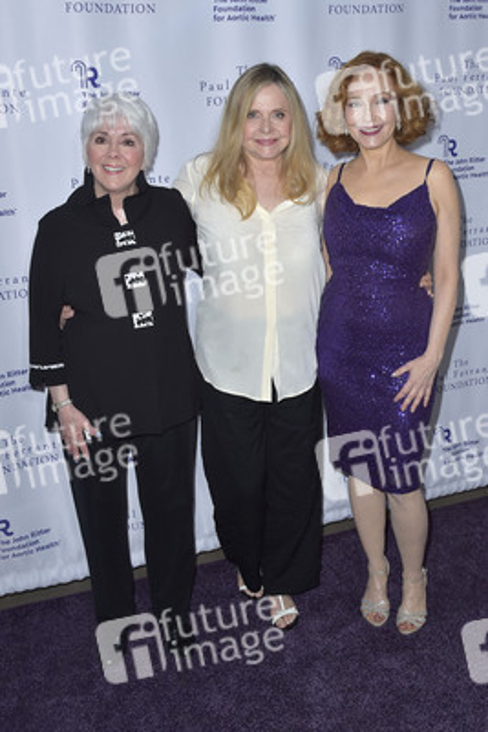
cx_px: 244
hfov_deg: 41.1
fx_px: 650
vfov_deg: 58.7
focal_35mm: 32
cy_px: 366
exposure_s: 1/250
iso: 400
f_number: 6.3
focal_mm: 32
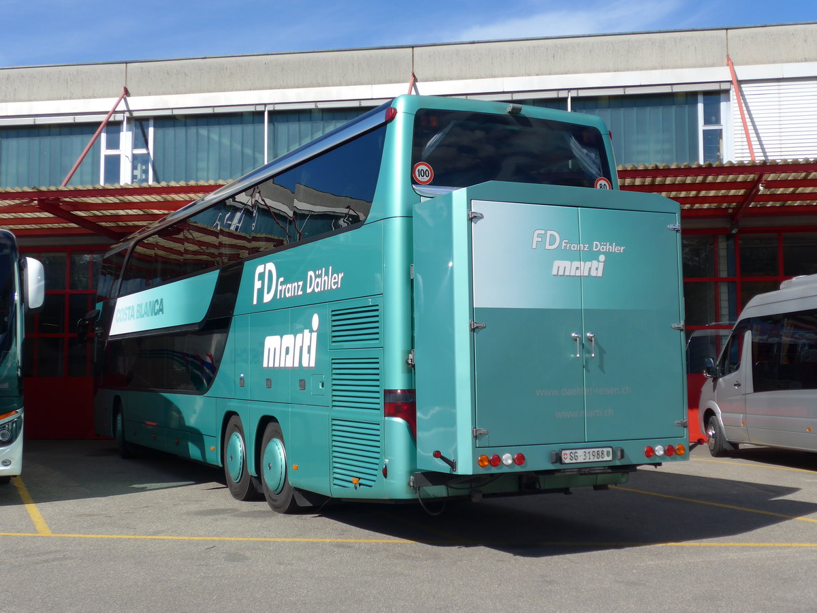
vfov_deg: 31.5
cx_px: 408
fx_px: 1086
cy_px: 306
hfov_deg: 41.2
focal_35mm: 46
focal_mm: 9.5
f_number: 3
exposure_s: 1/1600
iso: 80
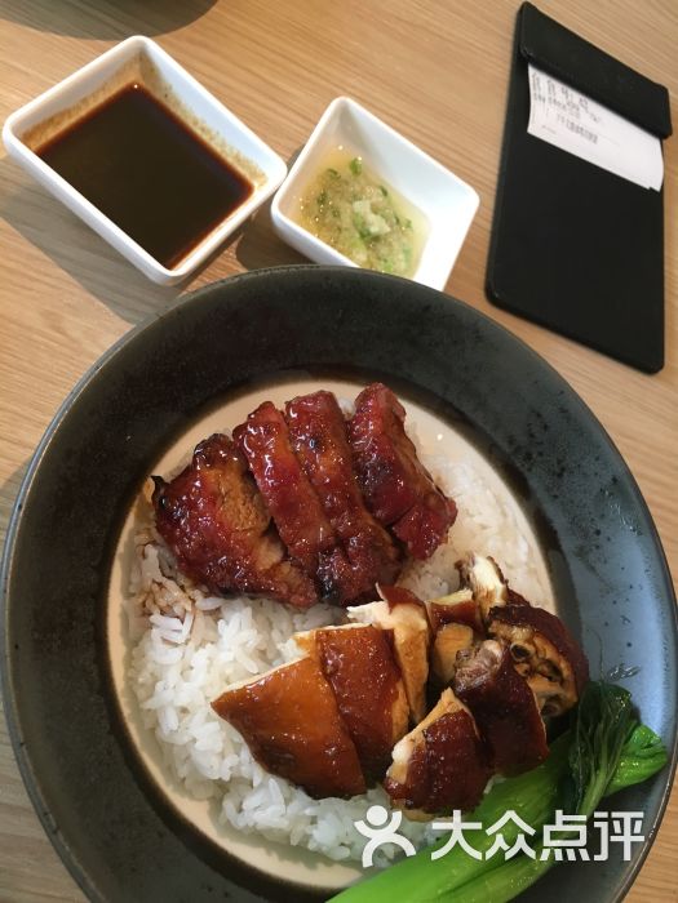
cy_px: 452
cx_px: 339
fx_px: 757
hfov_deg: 48.2
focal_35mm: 29
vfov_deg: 61.7
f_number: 2.2
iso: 125
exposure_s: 1/33
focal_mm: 4.15
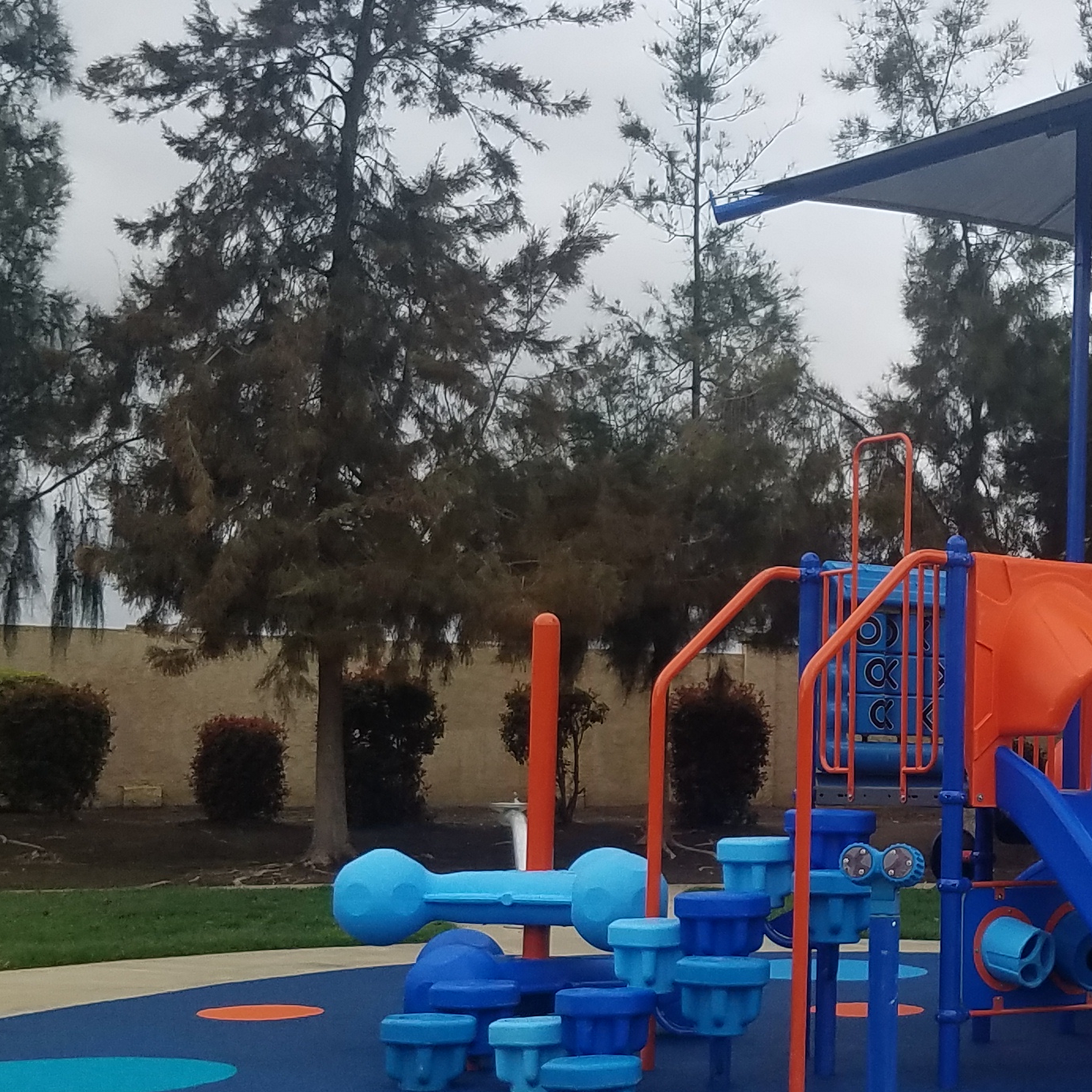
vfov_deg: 25.7
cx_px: 955
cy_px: 625
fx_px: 2391
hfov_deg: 25.1
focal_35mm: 67
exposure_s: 1/1516
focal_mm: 4.2
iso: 50
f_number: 1.7
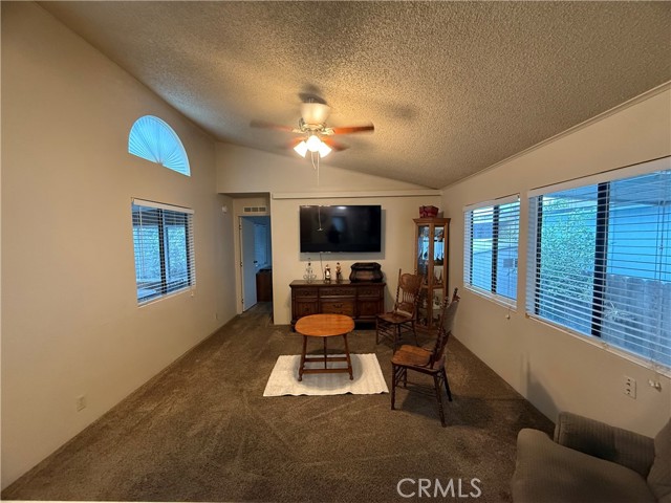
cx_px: 336
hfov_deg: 102.1
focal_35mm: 14
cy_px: 252
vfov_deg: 85.7
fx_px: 271
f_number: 2.2
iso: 640
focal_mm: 2.22
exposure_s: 1/60
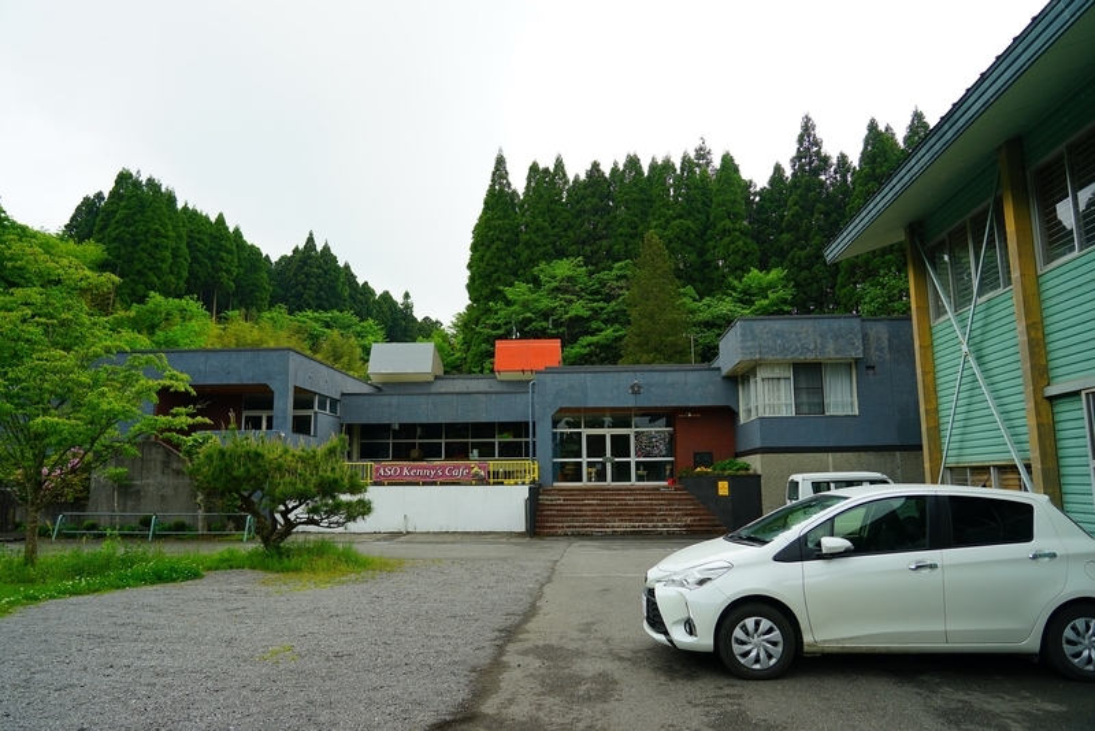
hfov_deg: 73.7
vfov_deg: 53.2
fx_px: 730
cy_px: 366
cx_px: 548
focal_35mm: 24
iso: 250
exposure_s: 1/800
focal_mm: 24
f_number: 4
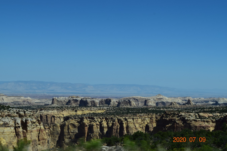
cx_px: 114
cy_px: 76
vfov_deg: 16.6
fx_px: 520
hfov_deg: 24.6
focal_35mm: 82
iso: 280
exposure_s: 1/500
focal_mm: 55
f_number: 11
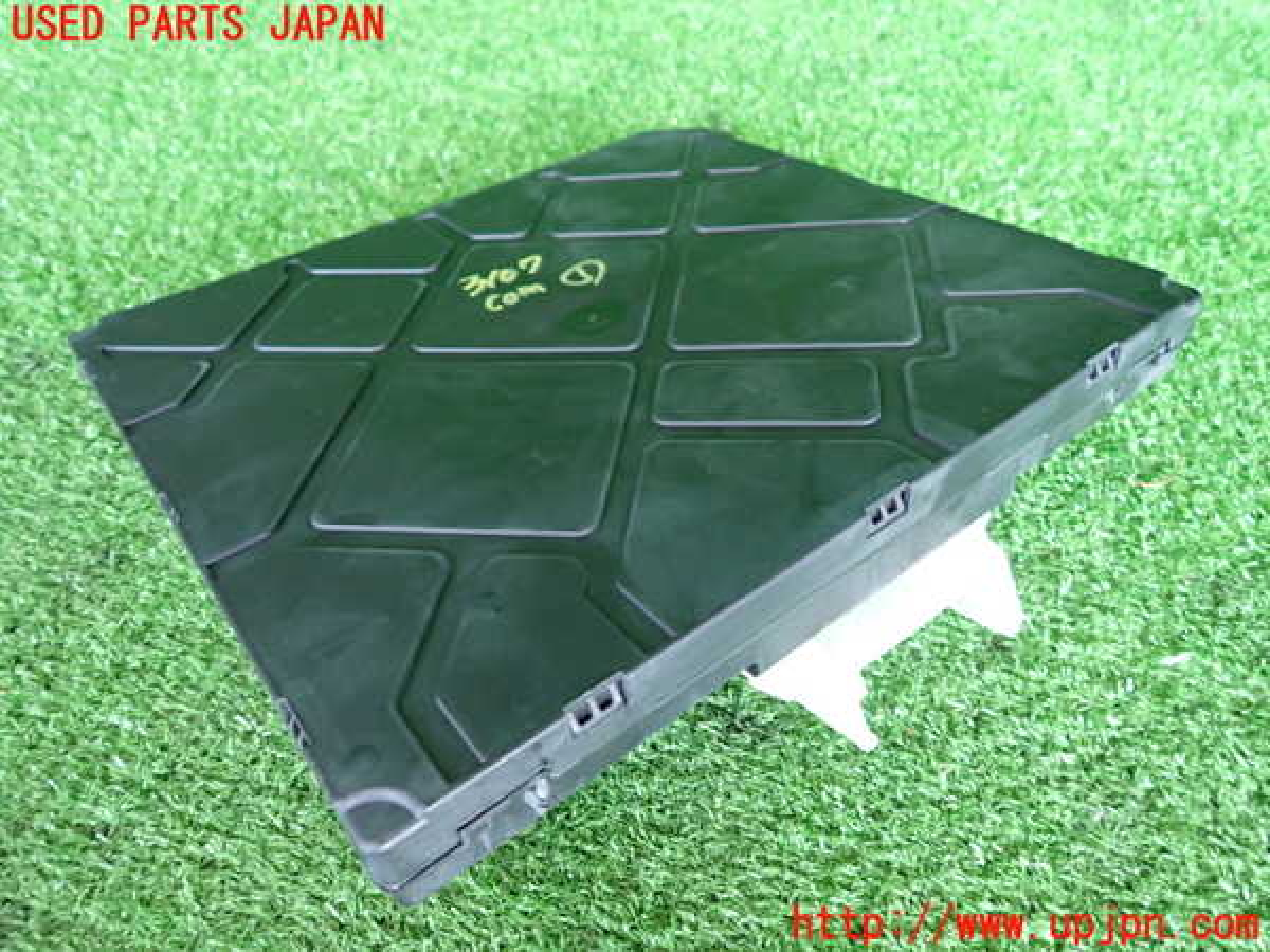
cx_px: 635
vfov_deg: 54.9
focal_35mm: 25
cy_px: 476
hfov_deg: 69.4
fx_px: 917
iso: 500
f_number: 2
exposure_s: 1/60
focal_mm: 4.5
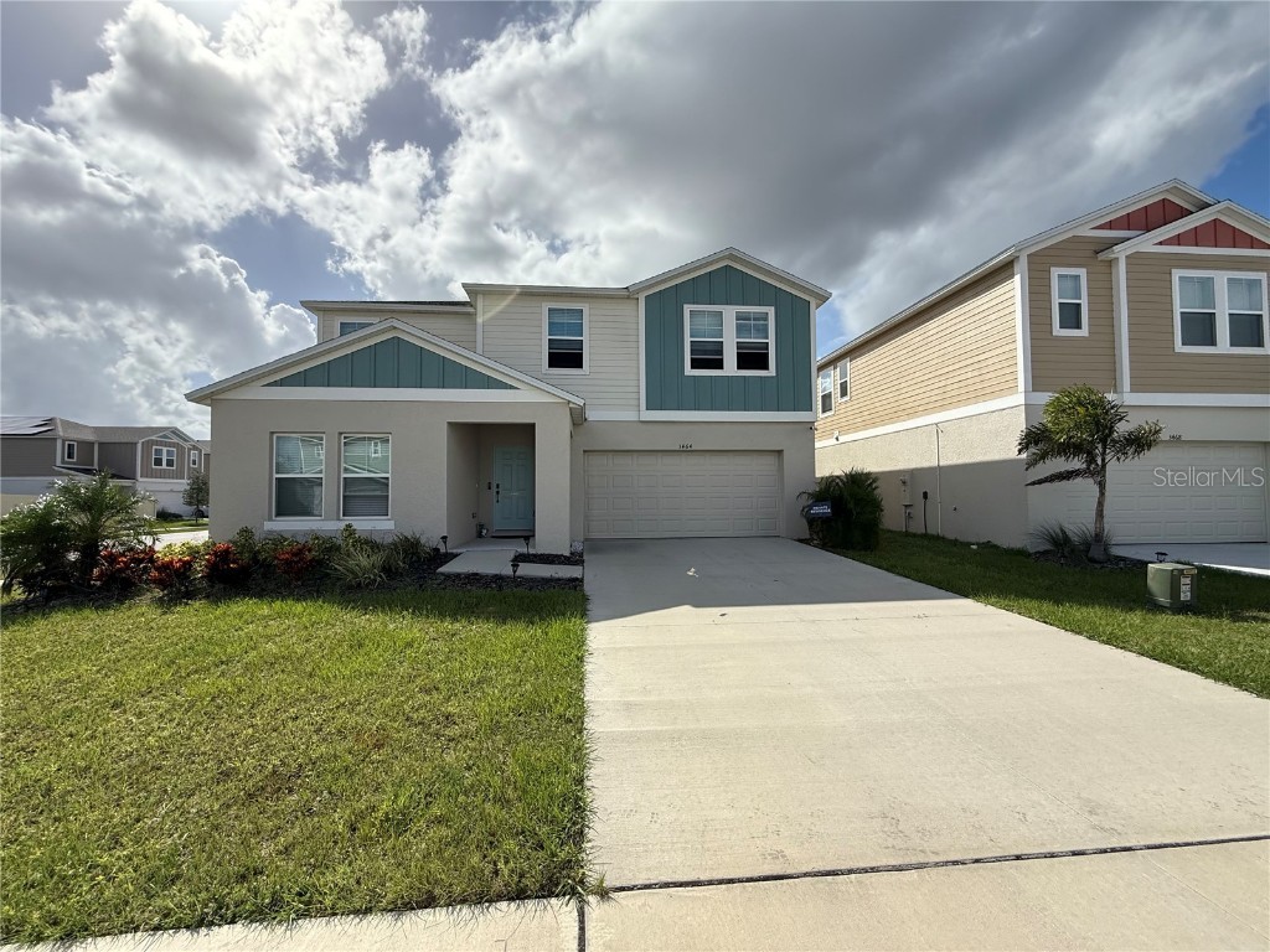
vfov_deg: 85.7
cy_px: 476
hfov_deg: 102.1
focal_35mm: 14
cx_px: 635
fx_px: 514
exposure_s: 1/2506
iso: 80
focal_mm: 2.22
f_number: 2.2
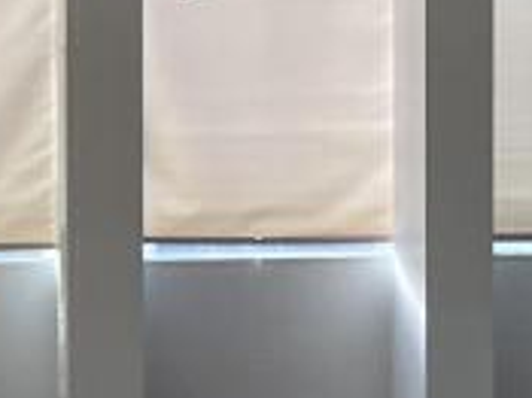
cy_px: 301
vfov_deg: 7.8
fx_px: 2918
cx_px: -1015
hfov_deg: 8.8
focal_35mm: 190
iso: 100
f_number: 1.6
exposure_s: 1/121
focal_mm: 4.2
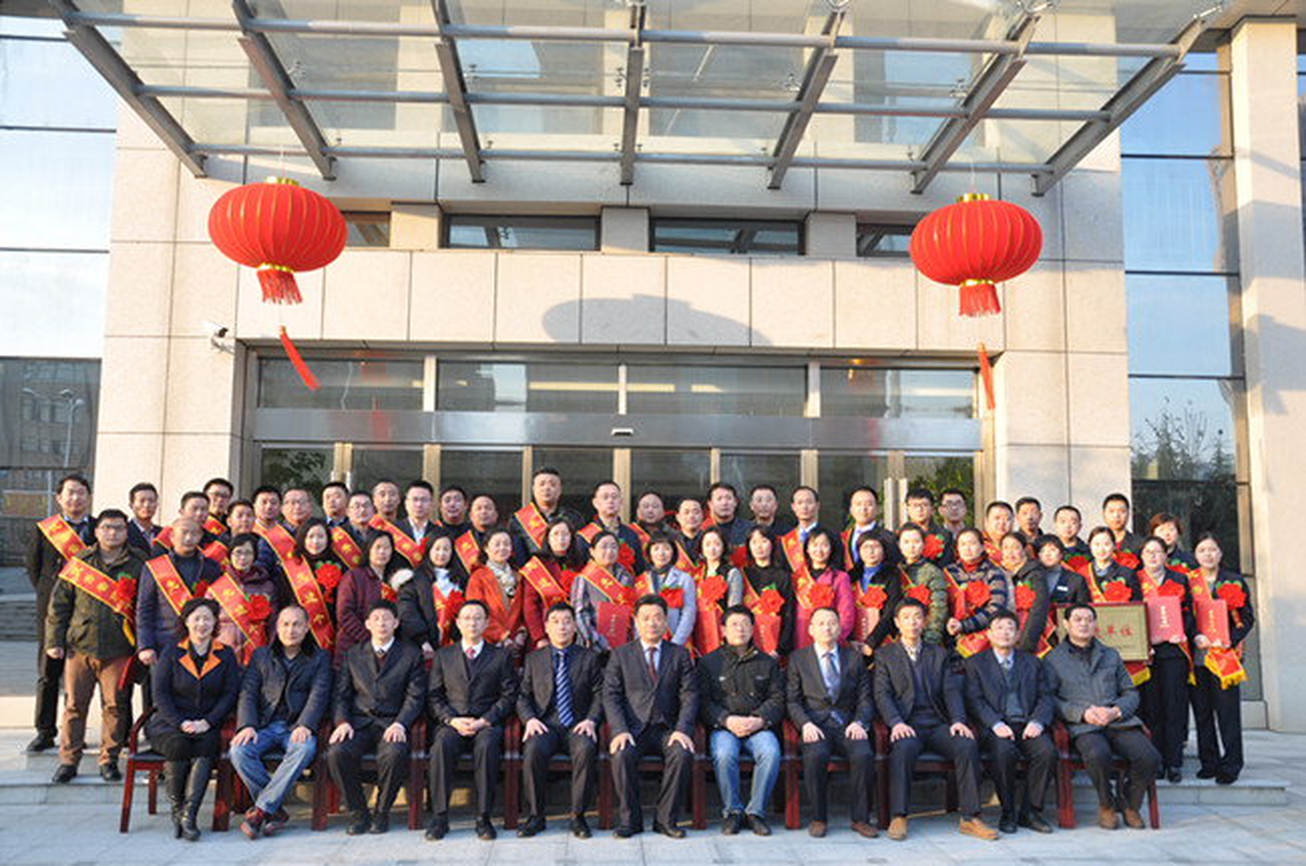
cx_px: 653
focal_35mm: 33
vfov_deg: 39.8
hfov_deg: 57.3
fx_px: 1195
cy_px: 433
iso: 200
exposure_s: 1/50
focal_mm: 22
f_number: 7.1
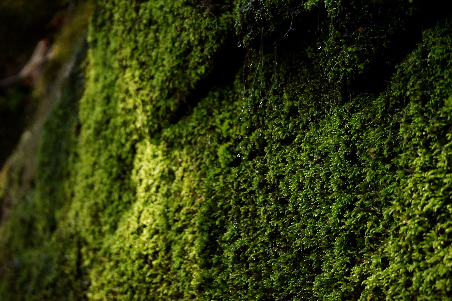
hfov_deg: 15.5
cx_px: 226
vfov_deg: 10.4
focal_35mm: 132
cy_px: 150
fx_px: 1658
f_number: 5.6
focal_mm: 132.1
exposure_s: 1/6400
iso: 6400
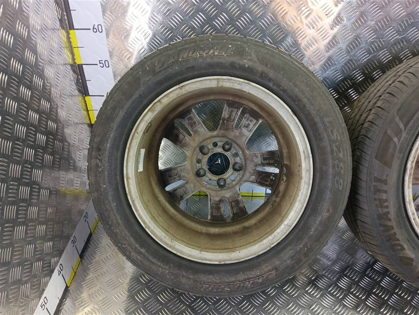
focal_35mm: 27
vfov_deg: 51.4
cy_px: 158
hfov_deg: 65.3
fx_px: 327
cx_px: 210
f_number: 1.6
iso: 218
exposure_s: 1/50
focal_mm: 4.11
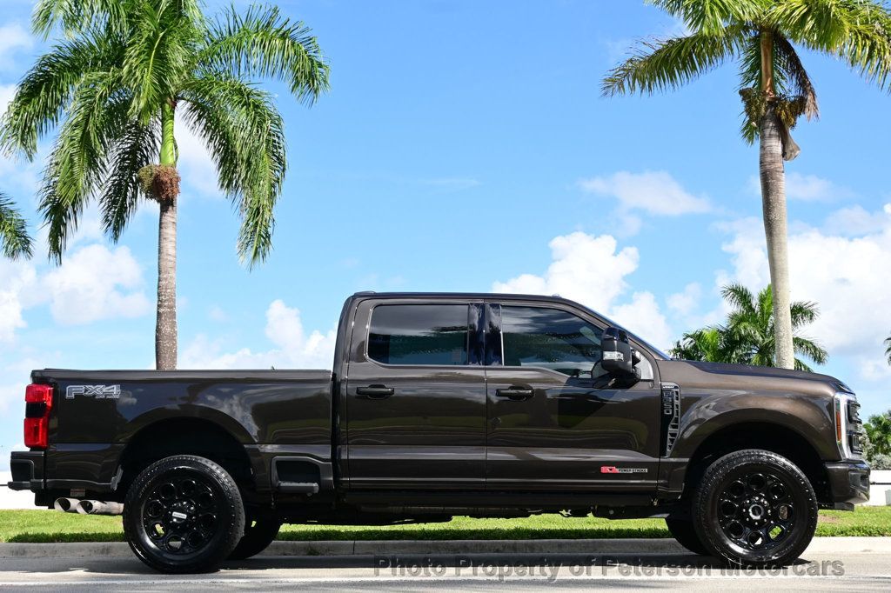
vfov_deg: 26.5
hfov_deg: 38.9
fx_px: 1262
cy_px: 296
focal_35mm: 51
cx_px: 446
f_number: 7.1
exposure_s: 1/200
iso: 100
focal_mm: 34
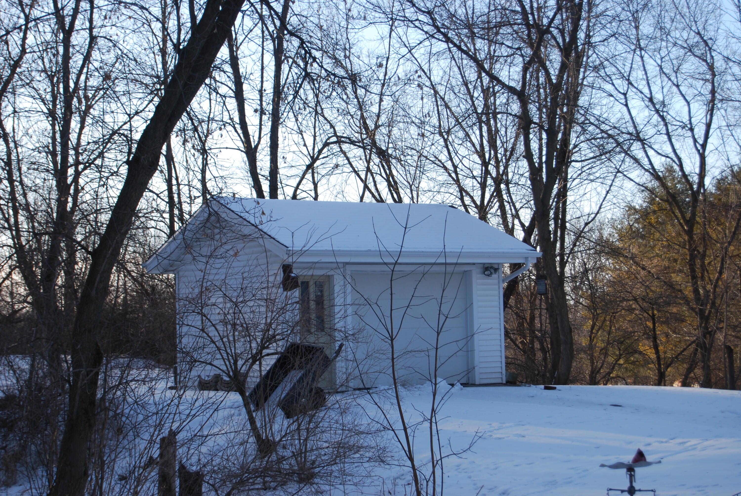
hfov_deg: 26.0
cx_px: 370
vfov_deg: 17.5
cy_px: 248
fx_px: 1607
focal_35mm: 78
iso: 100
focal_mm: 52
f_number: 6.3
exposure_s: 1/160
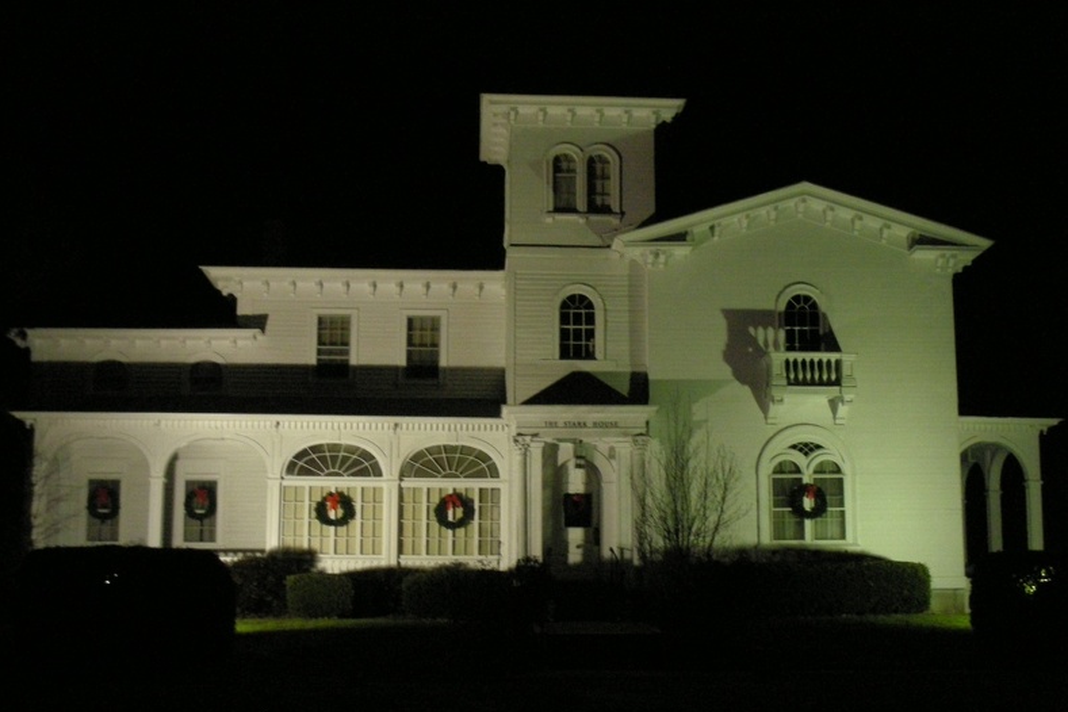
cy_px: 393
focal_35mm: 48
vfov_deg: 28.1
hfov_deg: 41.1
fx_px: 1424
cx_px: 535
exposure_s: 1/23.6
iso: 400
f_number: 3.2
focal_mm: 7.7
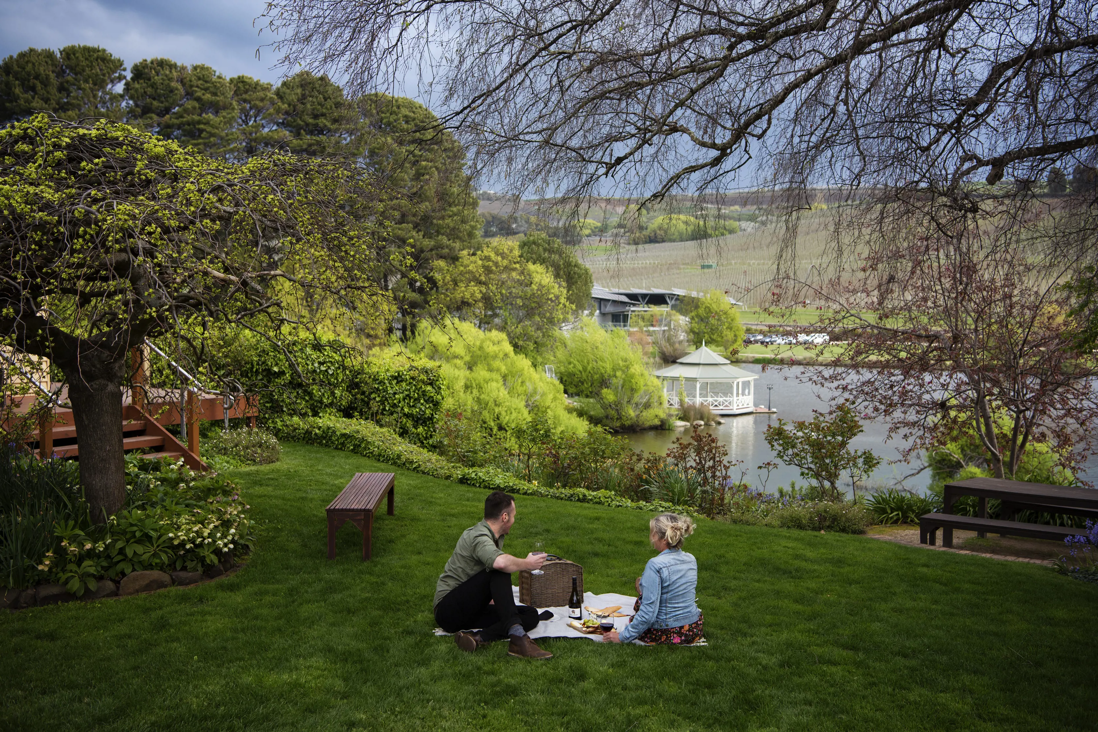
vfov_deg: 30.5
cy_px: 366
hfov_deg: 44.5
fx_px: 1342
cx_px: 549
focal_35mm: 44
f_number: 4
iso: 200
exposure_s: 1/320
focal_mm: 44
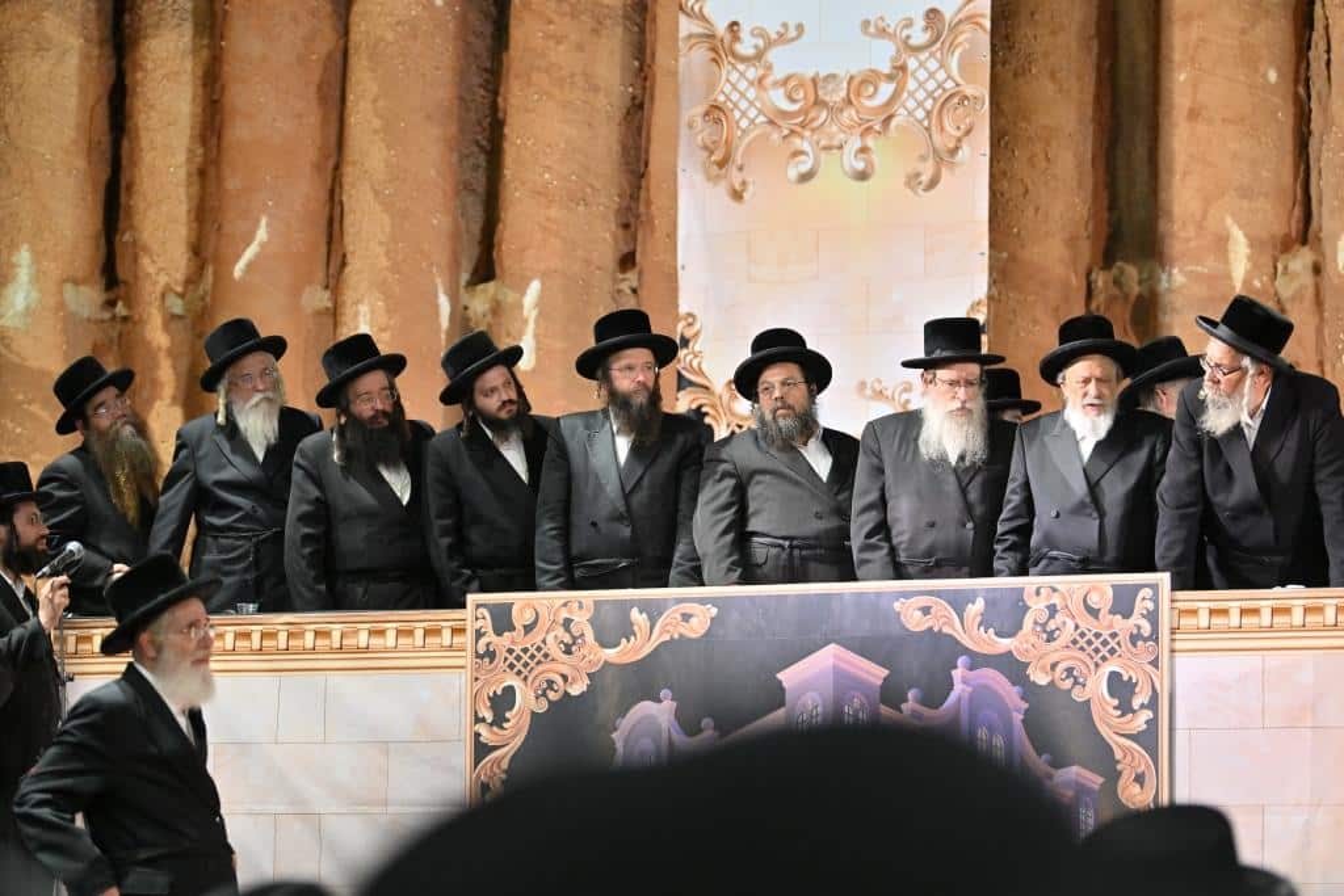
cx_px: 672
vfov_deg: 11.4
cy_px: 448
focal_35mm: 120
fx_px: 4480
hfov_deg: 17.1
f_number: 2.8
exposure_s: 1/250
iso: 1250
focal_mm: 120
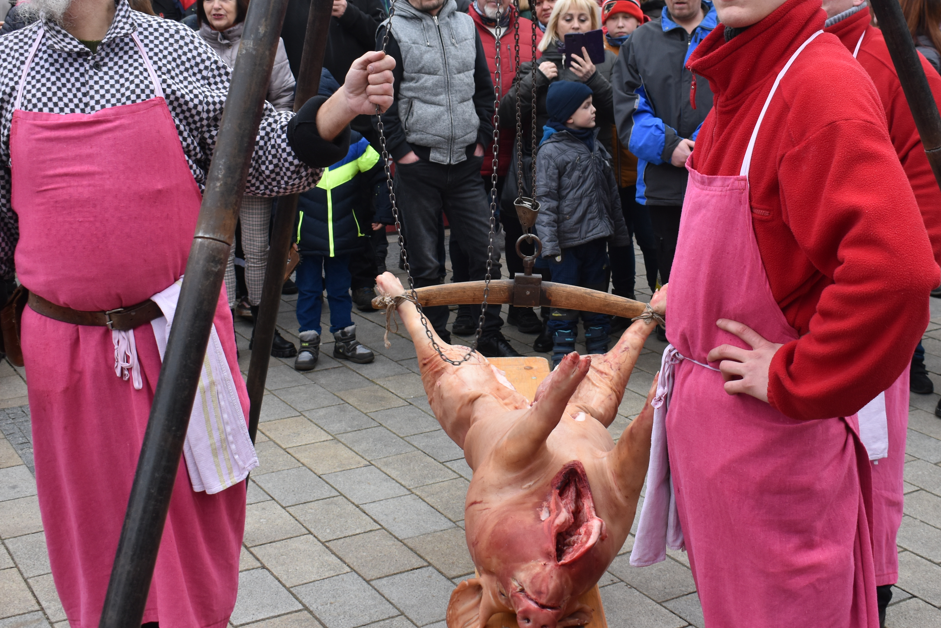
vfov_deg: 25.9
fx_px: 1359
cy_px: 246
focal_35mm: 52
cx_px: 512
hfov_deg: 38.2
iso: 400
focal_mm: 24
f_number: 5.6
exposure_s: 1/125
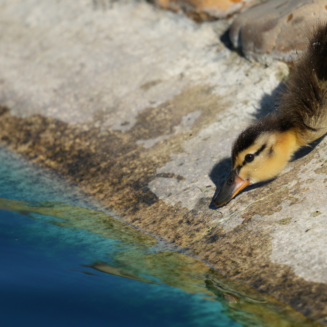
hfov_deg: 1.5
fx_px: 12184
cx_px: 227
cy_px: 189
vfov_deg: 1.5
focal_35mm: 1140
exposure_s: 1/800
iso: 200
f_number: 5.6
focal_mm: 600
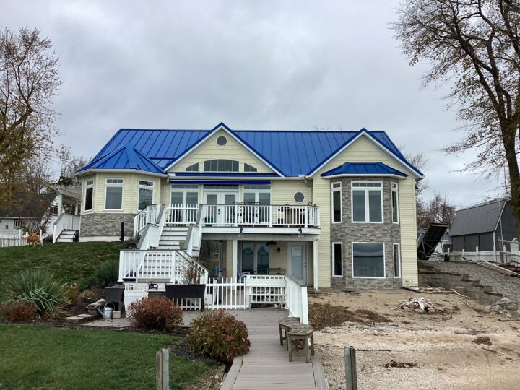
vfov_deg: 45.4
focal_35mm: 31
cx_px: 260
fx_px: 466
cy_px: 195
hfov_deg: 58.4
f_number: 2.4
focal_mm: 3.3
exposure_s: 1/321
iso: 25
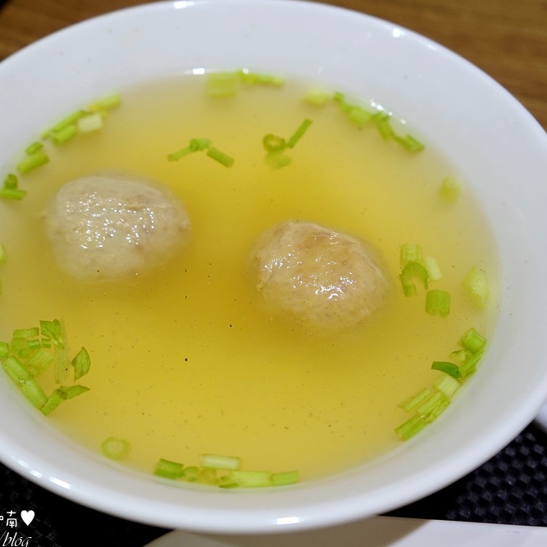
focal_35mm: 47
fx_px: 840
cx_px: 229
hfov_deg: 36.0
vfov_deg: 36.1
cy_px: 277
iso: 500
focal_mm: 24
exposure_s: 1/60
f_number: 4
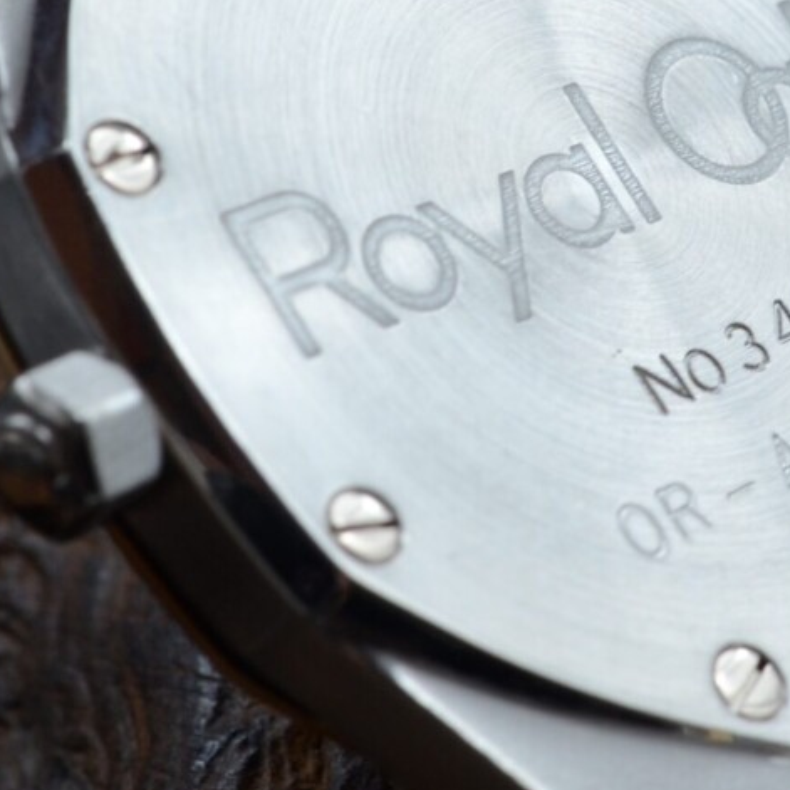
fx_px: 5861
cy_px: 91
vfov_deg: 7.7
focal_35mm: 227
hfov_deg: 7.7
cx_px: 644
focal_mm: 60
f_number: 11
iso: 500
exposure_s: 1/40
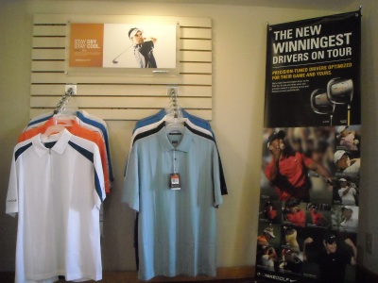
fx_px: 382
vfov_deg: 40.7
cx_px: 189
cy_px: 142
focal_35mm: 35
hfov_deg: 52.6
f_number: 2.8
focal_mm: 5.7
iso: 800
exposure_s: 1/105
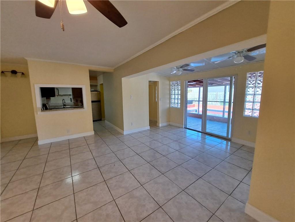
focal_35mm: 13
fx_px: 111
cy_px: 111
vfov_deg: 89.9
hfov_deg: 106.2
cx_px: 148
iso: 40
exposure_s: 1/100
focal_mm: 1.74
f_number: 2.2
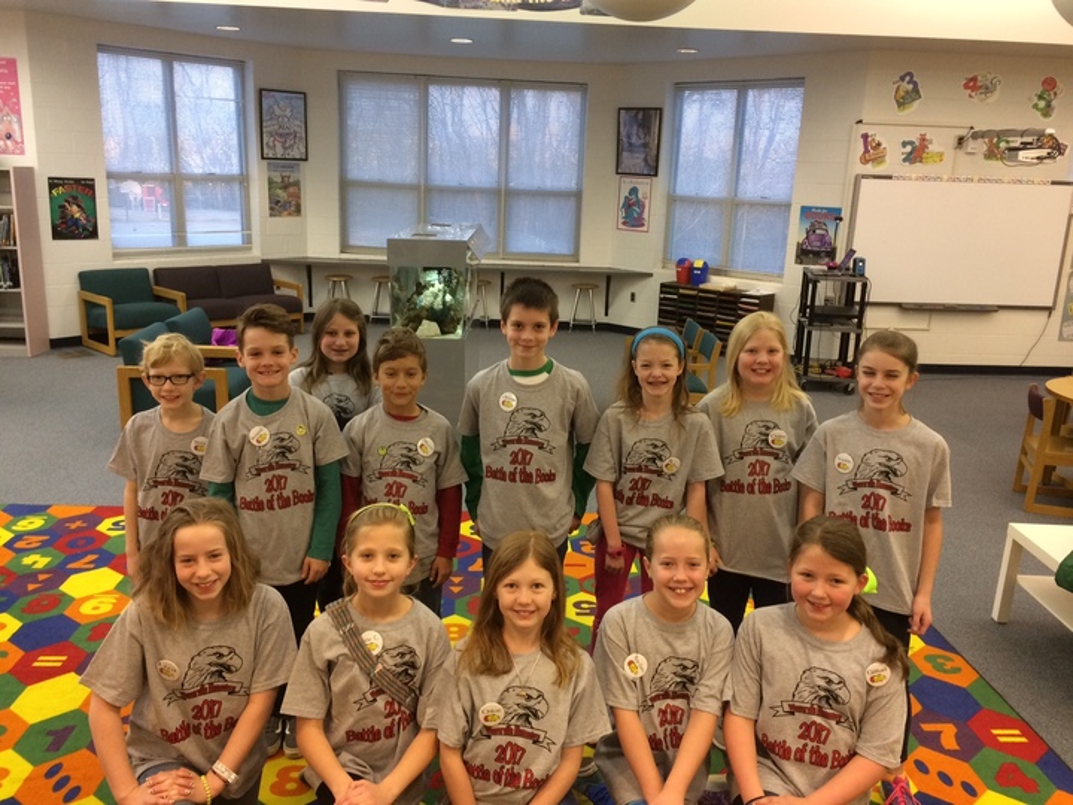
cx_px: 536
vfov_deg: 48.2
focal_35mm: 29
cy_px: 402
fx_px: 899
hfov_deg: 61.7
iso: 125
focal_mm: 4.15
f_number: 2.2
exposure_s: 1/30
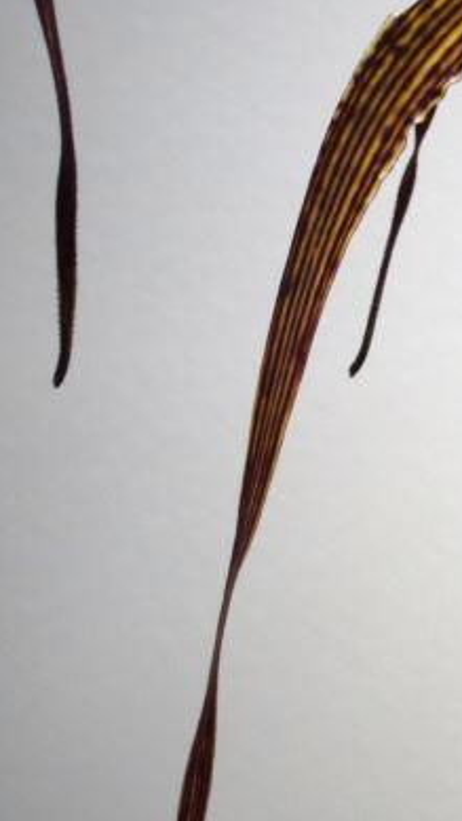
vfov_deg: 5.8
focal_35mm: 372
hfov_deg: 3.3
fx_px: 8096
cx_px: 699
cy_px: 352
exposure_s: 1/2.5
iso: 400
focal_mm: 90
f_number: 16
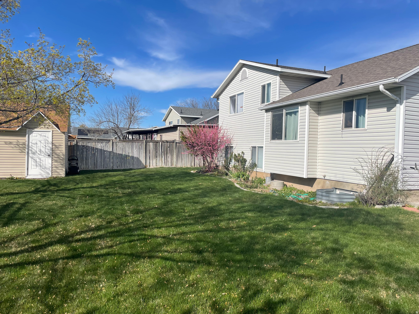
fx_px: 315
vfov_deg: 53.1
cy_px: 157
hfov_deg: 67.3
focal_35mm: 26
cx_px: 210
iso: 32
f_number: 1.6
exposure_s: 1/5051
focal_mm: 4.2
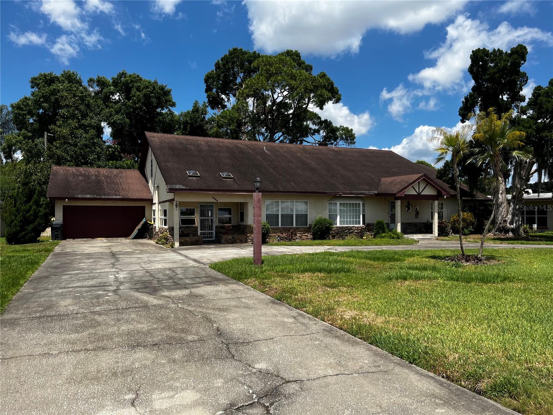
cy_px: 208
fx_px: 415
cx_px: 276
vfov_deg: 53.1
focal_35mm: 26
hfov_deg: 67.3
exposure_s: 1/3623
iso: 50
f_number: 1.6
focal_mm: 5.1
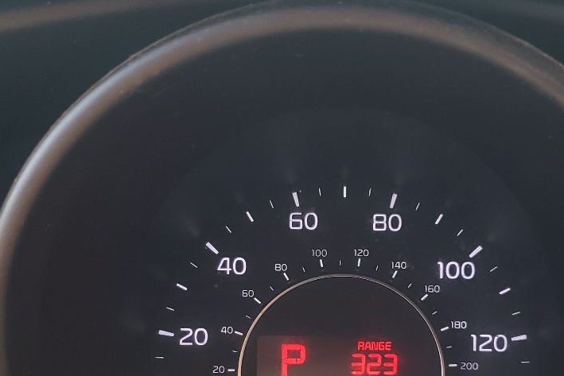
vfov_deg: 21.9
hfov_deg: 32.8
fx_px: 956
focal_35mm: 61
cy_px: 308
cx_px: 344
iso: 73
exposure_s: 1/120
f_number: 1.5
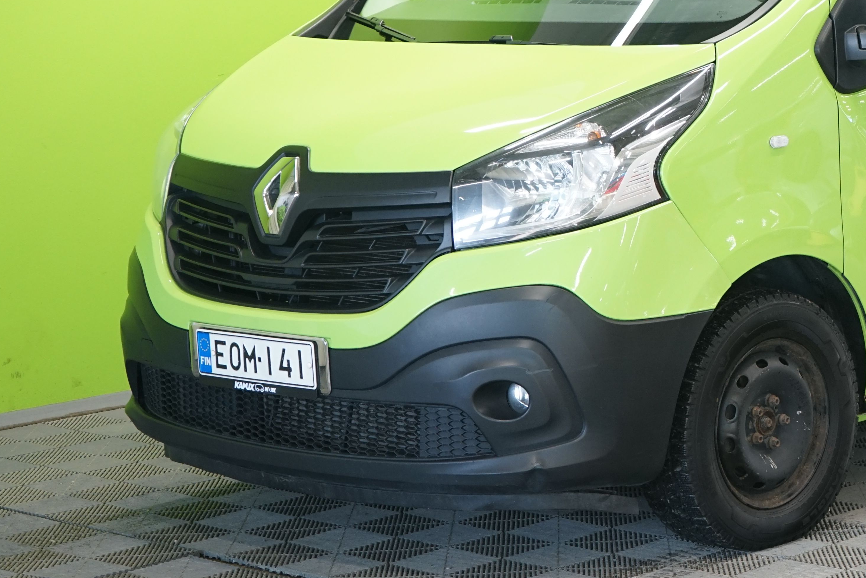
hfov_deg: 19.5
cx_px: 832
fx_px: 2454
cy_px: 133
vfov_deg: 13.4
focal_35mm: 102
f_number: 5.6
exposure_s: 1/40
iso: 800
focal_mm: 50
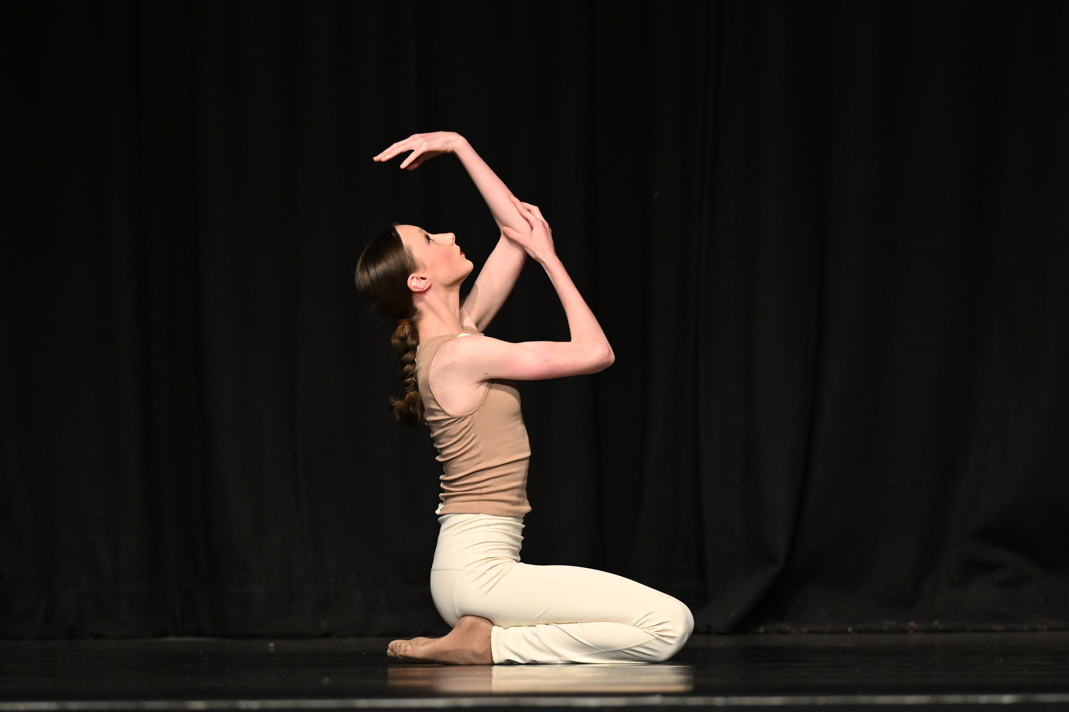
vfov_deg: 4.4
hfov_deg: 6.5
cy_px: 356
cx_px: 534
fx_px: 9351
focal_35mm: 315
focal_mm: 210
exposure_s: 1/800
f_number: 2.8
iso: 4000
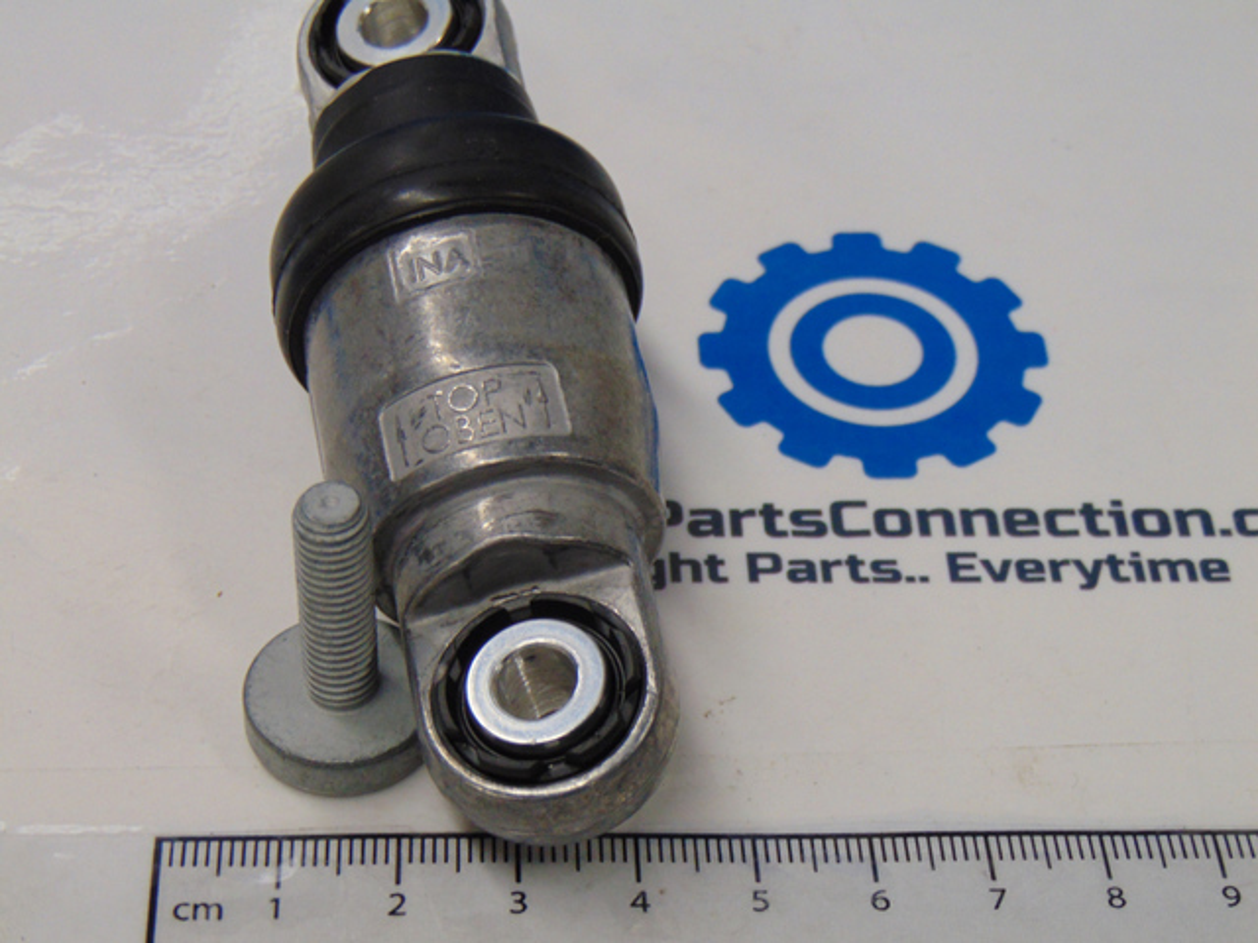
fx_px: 2580
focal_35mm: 71
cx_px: 629
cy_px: 472
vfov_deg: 20.7
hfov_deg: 27.4
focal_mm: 12.8
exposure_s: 1/60
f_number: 3.7
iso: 200
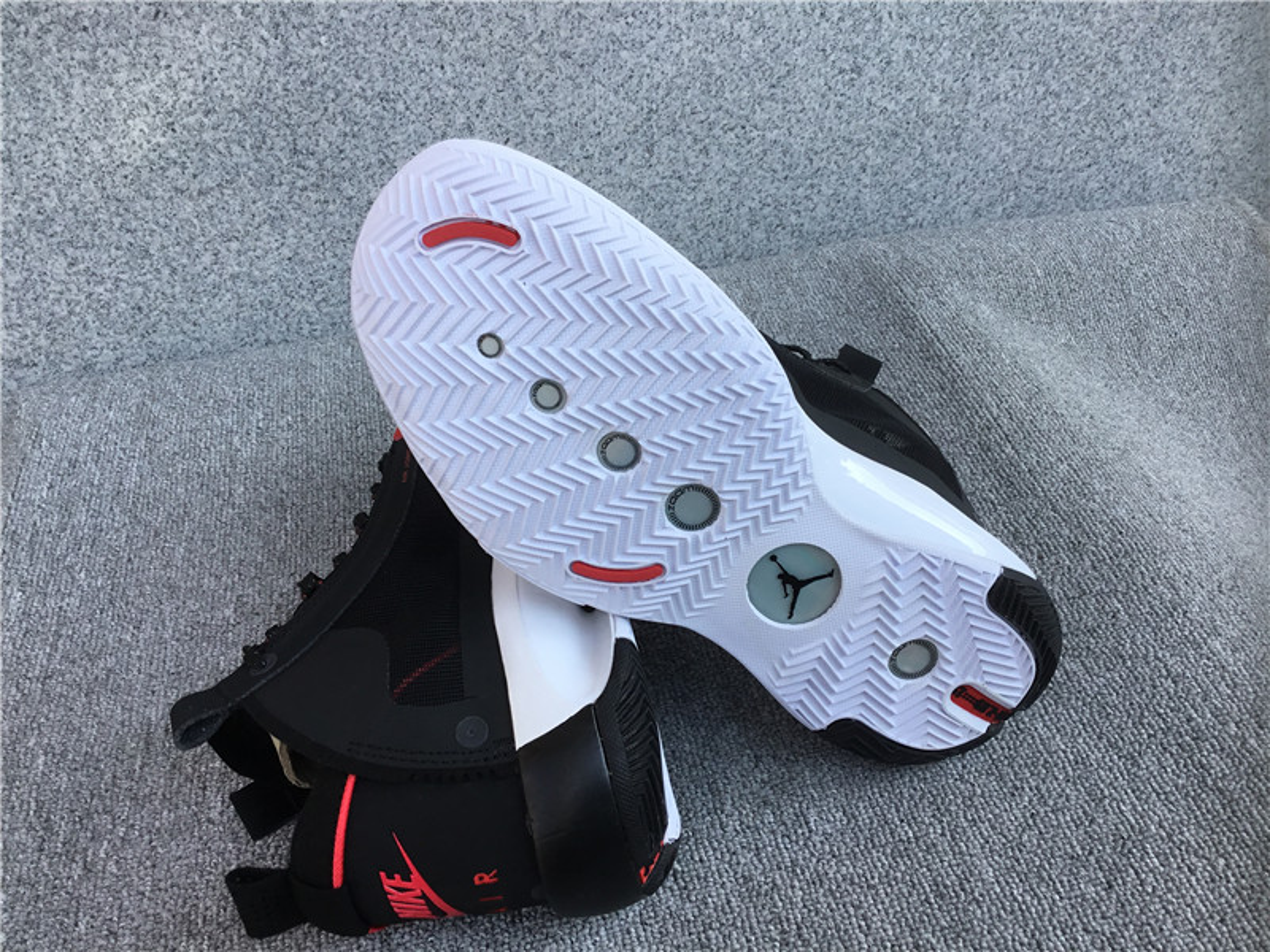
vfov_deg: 45.4
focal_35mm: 31
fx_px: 1137
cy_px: 476
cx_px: 635
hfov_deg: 58.4
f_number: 2.4
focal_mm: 3.3
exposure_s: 1/318
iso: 25
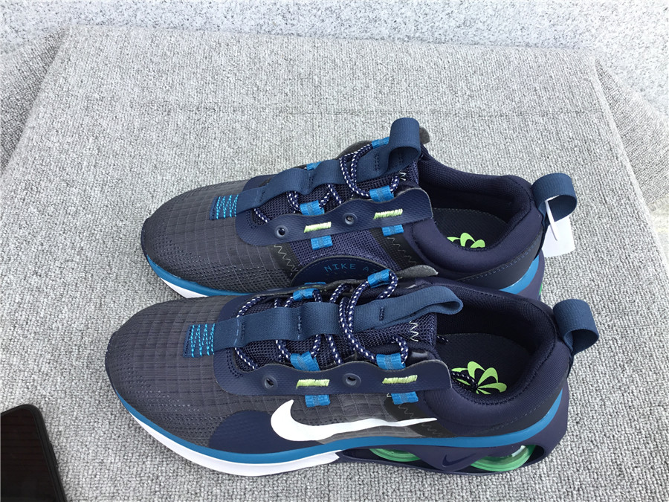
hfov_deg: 58.4
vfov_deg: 45.4
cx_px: 334
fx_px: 599
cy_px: 251
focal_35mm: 31
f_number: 2.4
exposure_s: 1/100
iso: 25
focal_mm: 3.3
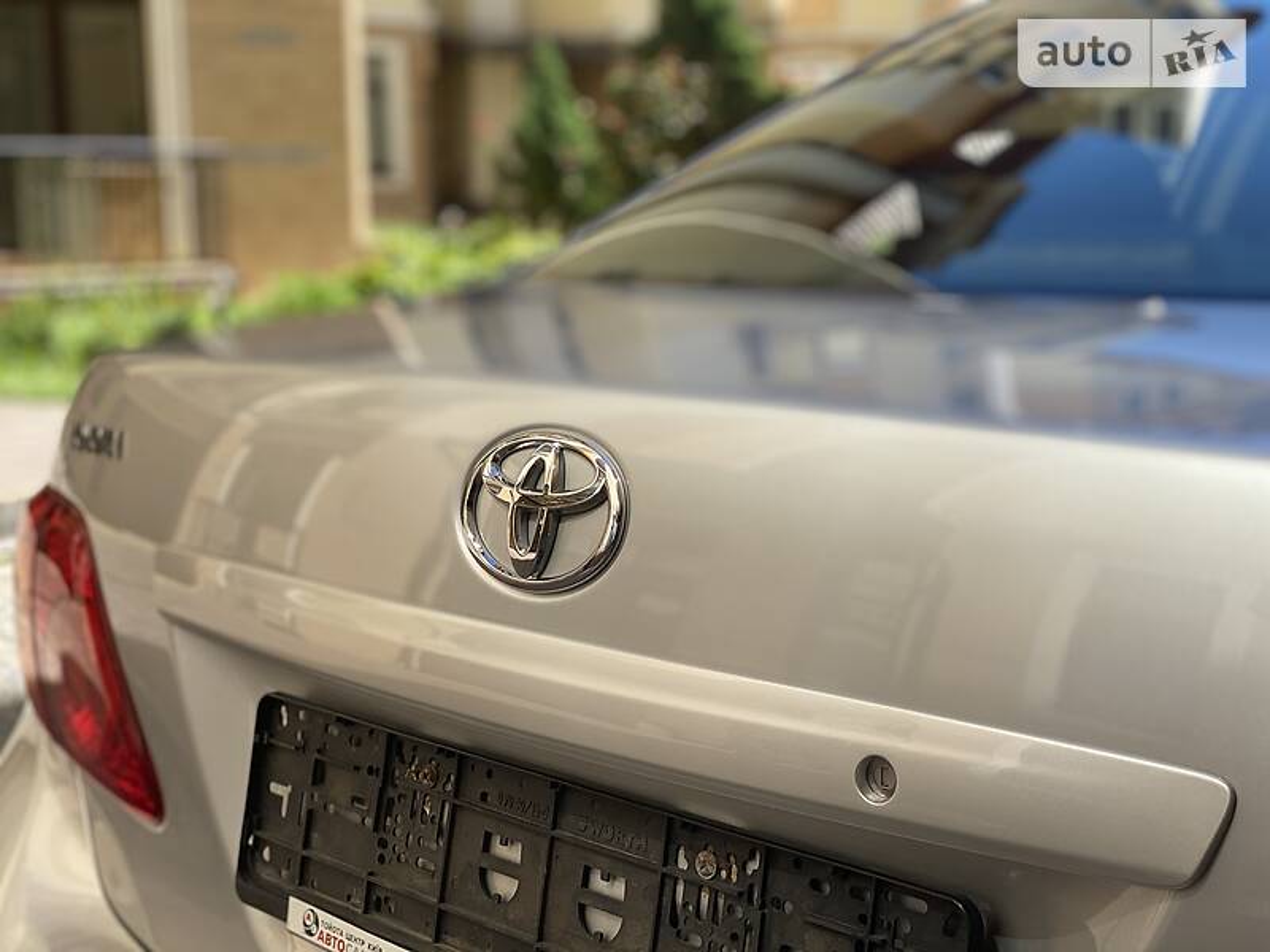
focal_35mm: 52
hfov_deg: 36.8
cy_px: 476
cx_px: 635
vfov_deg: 28.0
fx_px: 1908
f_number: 2
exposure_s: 1/856
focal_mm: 6
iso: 20
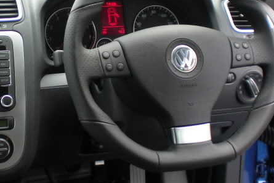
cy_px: 94
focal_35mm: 71
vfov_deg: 19.2
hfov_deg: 28.2
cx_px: 79
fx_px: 541
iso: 79
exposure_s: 1/63.7
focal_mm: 6.3
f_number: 3.1
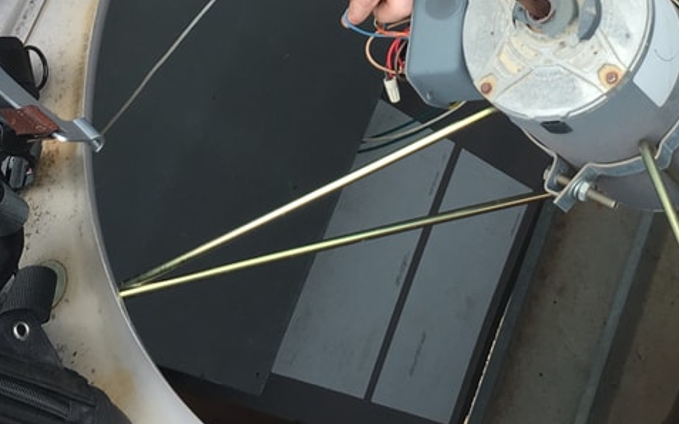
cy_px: -111
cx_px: 463
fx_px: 1591
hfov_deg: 24.0
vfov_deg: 14.6
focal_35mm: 86
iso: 25
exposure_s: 1/193
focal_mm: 4.15
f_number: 2.2
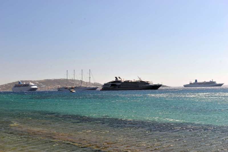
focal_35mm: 50
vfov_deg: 27.0
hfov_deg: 39.6
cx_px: 114
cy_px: 76
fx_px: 317
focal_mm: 50
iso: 100
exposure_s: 1/200
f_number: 7.1
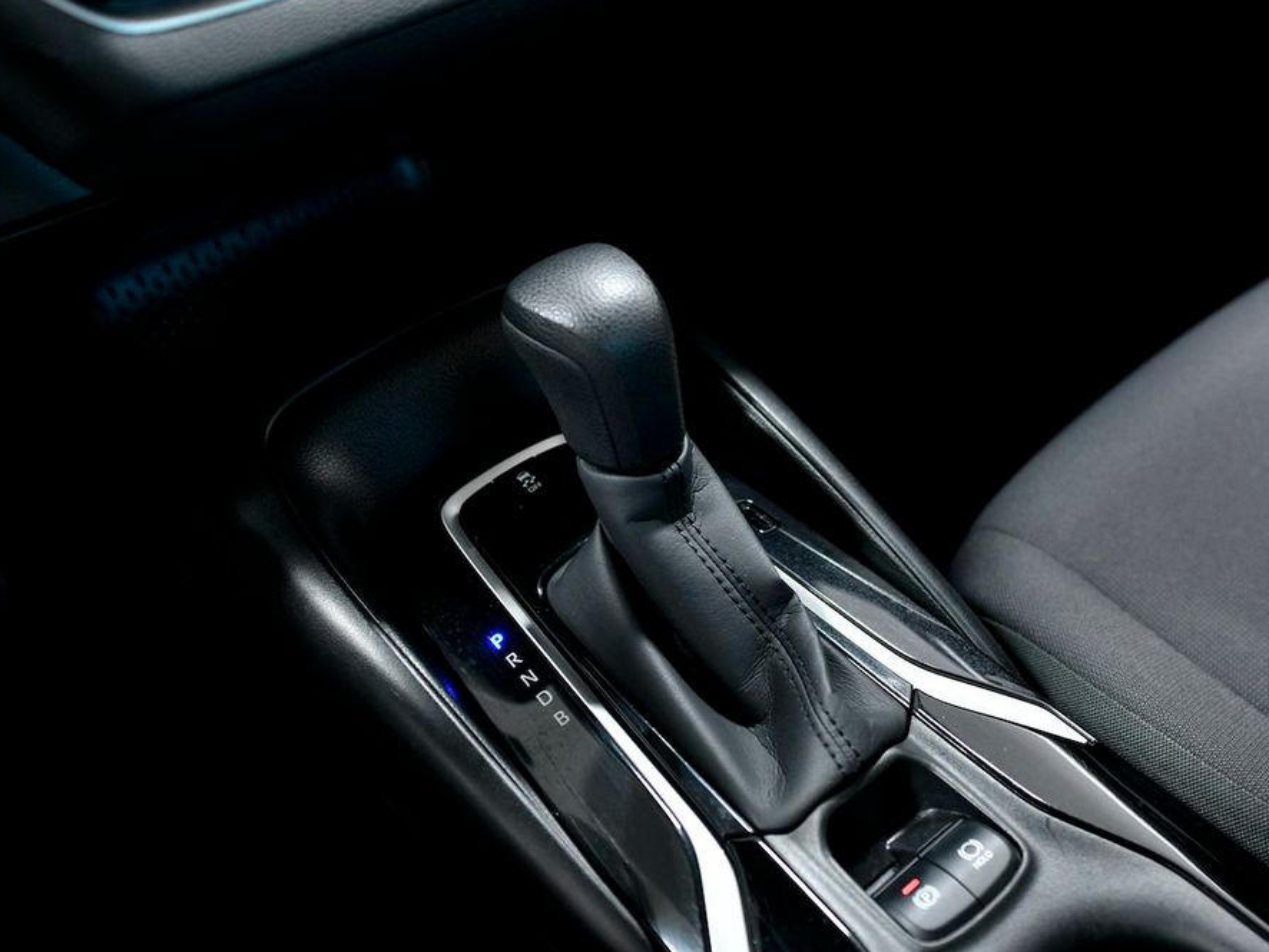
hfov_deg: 46.7
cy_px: 480
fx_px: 1467
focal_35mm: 40
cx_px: 696
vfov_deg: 36.0
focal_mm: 36
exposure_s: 1/200
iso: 2500
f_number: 3.5
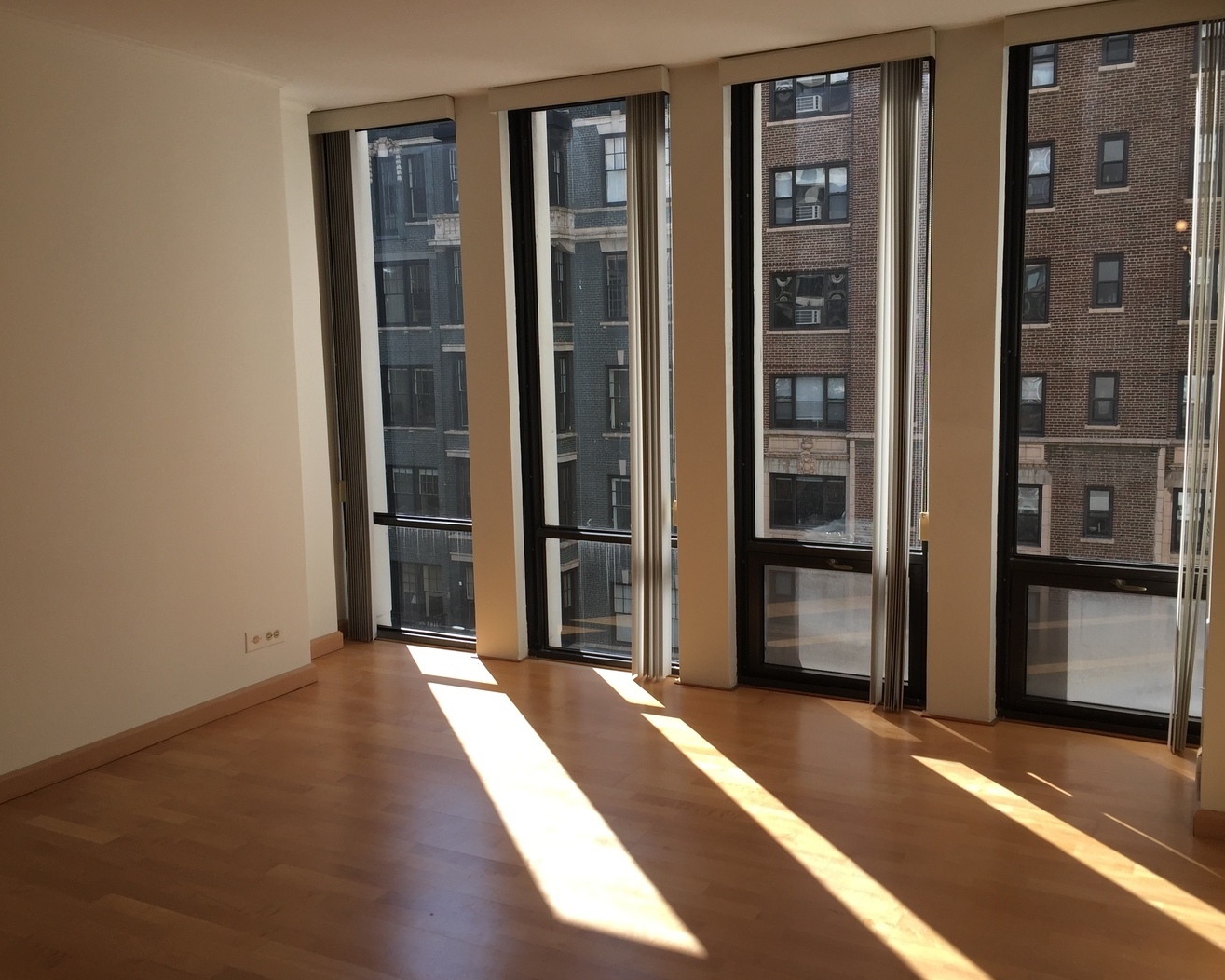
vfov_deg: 47.1
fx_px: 1124
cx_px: 649
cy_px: 489
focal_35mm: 31
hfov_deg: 57.1
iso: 32
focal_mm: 4.15
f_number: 2.2
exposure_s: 1/648
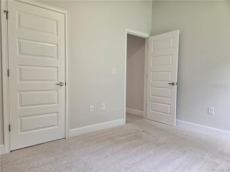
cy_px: 86
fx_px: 153
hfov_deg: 73.9
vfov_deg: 58.9
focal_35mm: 23
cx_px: 115
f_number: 1.8
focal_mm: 5.4
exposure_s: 1/120
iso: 160
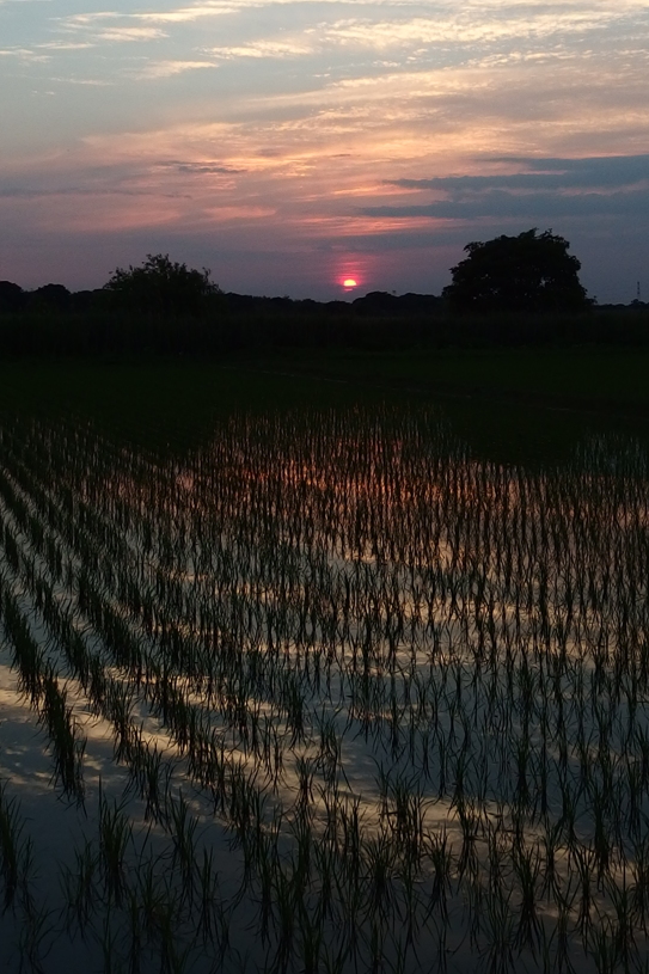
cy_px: 208
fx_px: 1326
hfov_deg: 27.5
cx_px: 347
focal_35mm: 49
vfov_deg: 38.9
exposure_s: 1/500
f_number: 2.5
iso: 100
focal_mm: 4.7
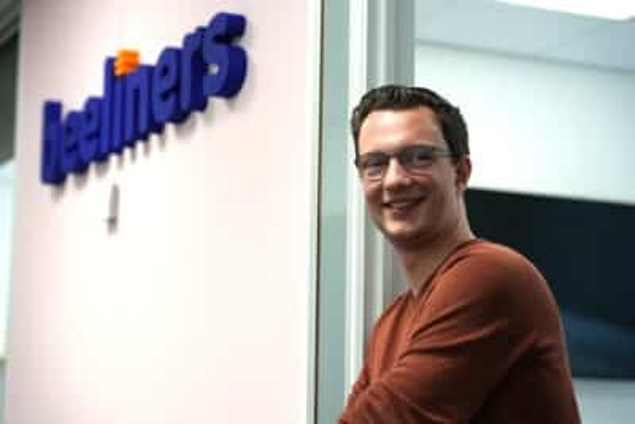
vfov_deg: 16.1
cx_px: 318
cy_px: 212
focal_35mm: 85
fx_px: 1500
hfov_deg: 23.9
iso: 400
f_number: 2.8
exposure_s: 1/200
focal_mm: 85
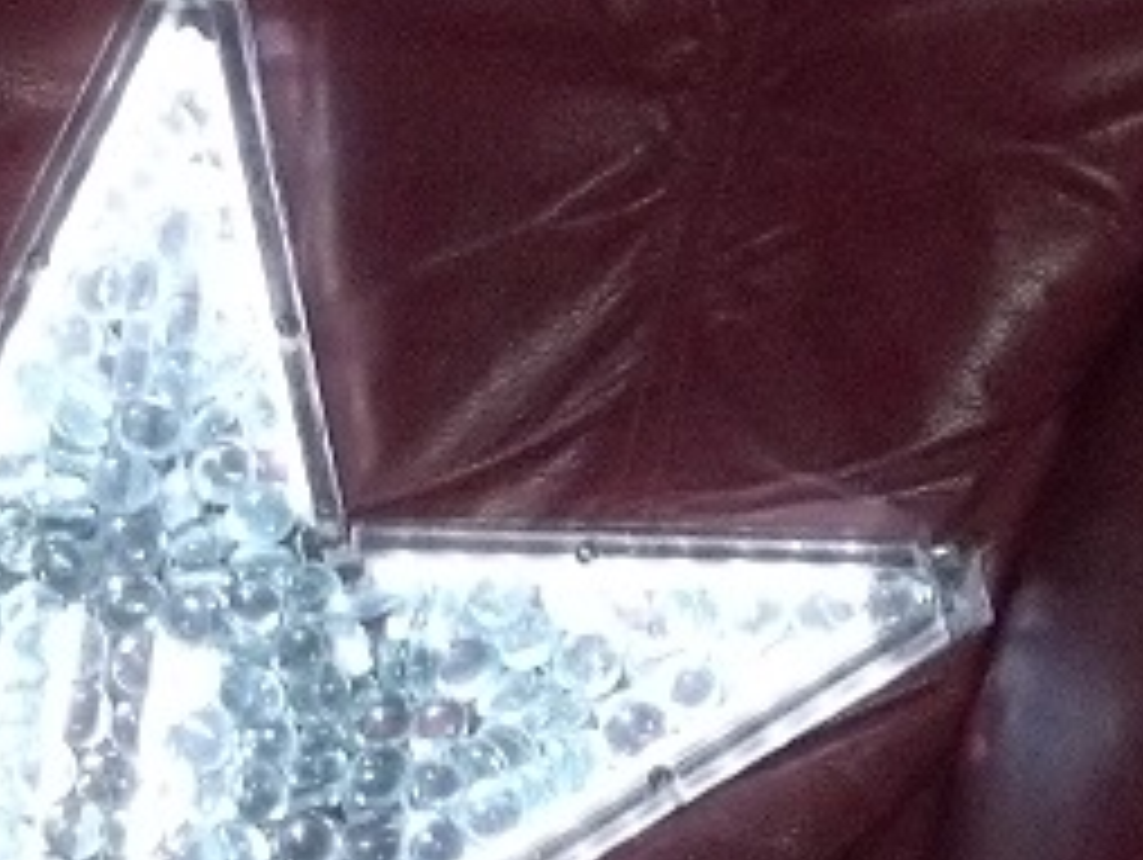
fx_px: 10708
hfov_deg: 6.1
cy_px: 599
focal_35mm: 324
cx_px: -158
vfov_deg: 4.6
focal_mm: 17.1
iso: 400
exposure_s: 1/60
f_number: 5.2
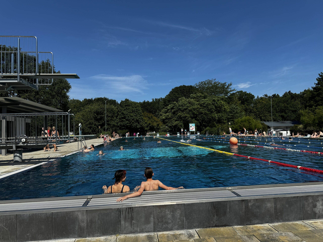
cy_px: 121
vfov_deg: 56.8
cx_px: 162
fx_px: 224
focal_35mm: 24
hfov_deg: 71.6
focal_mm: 6.76
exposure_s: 1/4950
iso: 80
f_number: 1.78
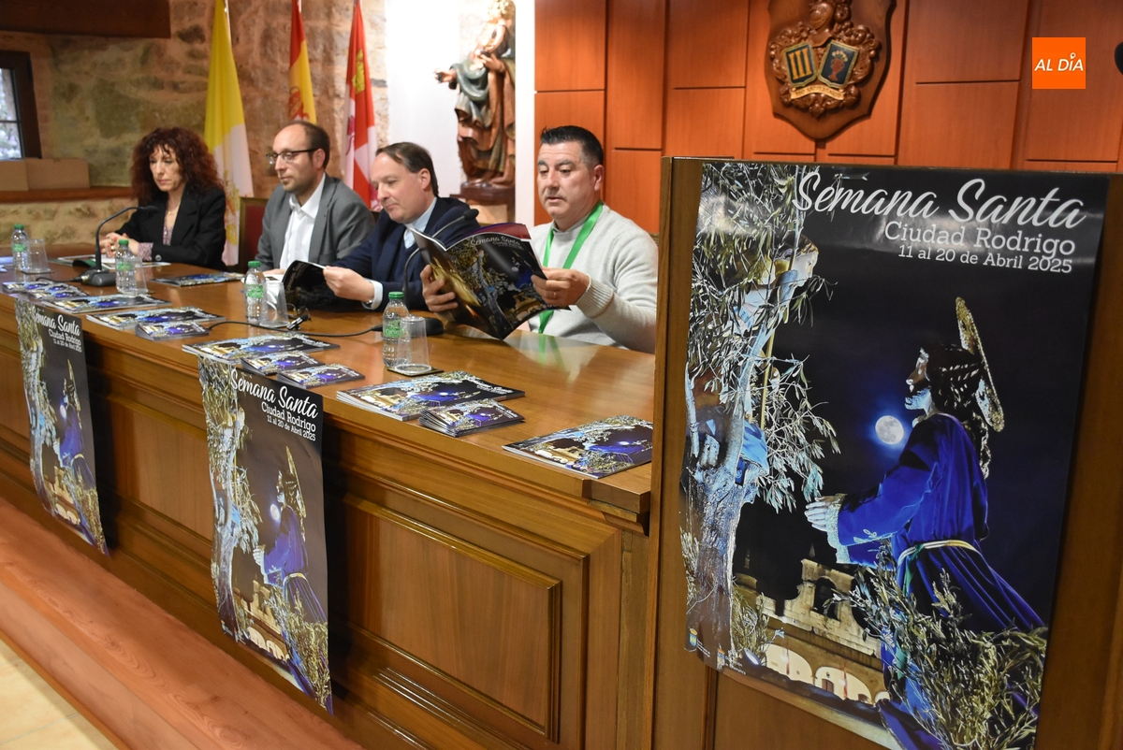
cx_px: 562
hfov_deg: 55.1
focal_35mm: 34
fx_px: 1077
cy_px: 375
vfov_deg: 38.4
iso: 2200
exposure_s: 1/60
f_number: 3.8
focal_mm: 23
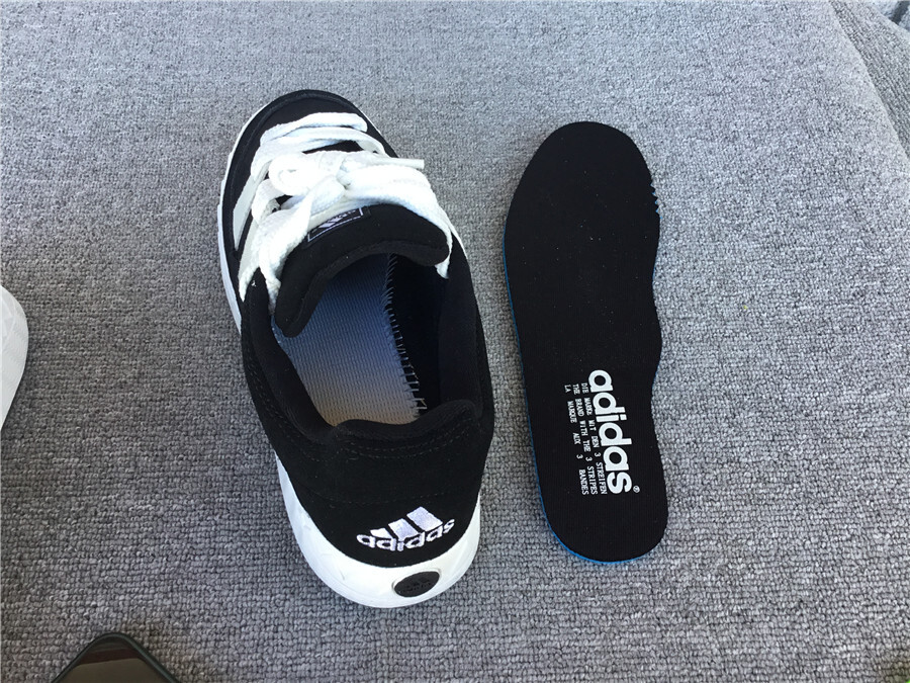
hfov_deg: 58.4
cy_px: 342
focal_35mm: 31
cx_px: 455
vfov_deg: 45.4
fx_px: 815
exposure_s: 1/100
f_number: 2.4
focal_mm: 3.3
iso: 50
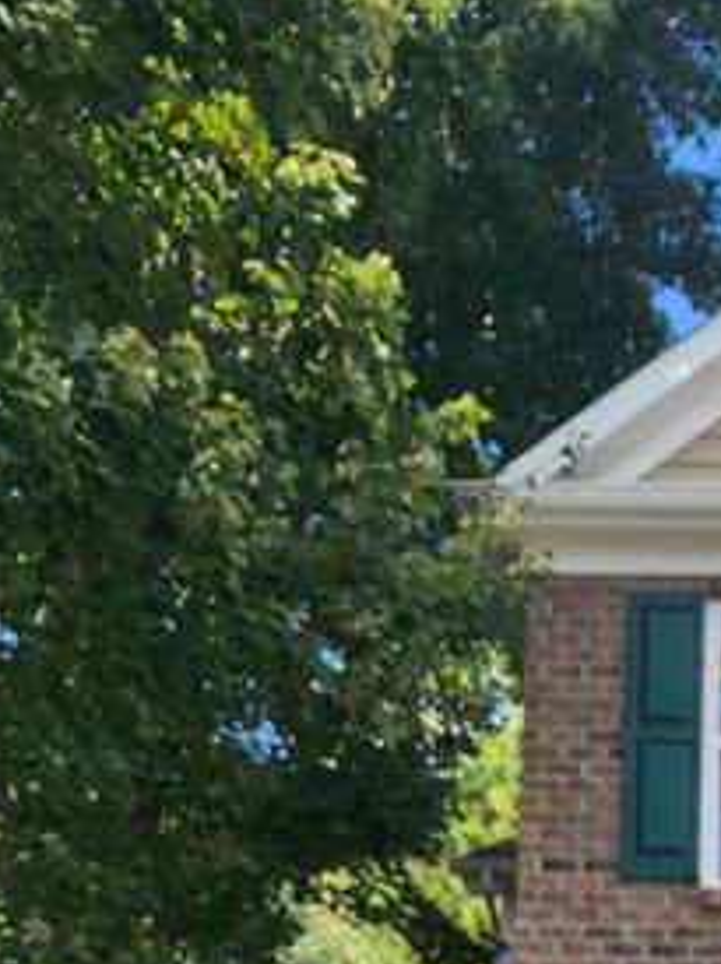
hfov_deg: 24.0
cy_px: 1163
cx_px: 841
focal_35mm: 56
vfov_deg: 29.5
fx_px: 1558
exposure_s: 1/439
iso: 12
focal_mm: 6.4
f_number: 1.8
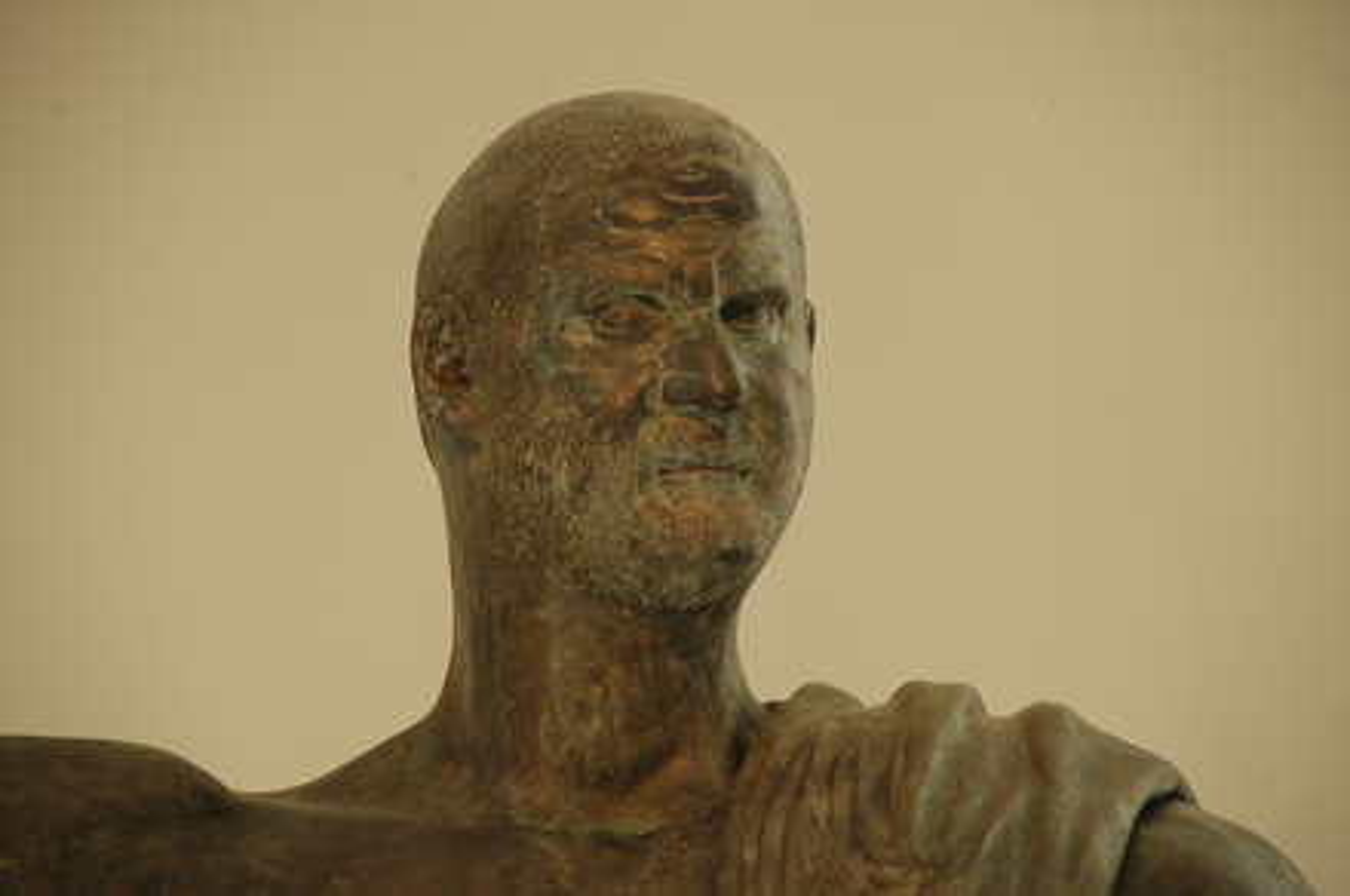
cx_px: 675
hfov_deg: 6.9
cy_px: 448
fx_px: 11233
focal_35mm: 300
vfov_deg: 4.6
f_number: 5.6
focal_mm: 200
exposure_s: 1/160
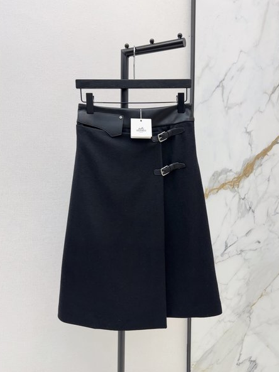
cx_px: 149
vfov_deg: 65.3
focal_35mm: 27
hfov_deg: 51.3
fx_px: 290
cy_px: 179
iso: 64
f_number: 1.78
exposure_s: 1/220
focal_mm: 6.86
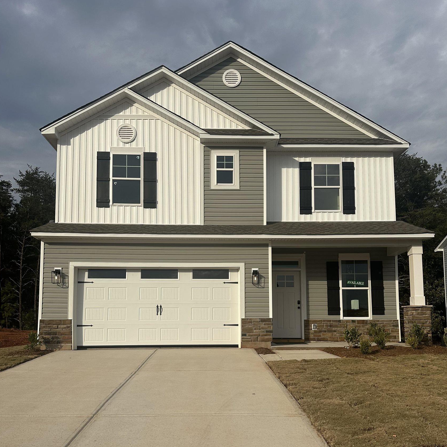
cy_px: 291
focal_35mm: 29
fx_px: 424
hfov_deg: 55.6
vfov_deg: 54.7
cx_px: 227
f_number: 1.78
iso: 80
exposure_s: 1/6623
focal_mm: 6.86
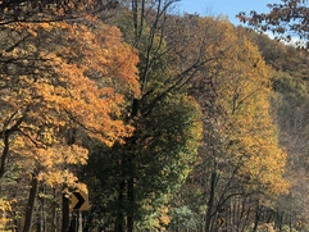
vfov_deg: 12.4
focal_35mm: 119
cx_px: 245
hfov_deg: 16.4
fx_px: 1063
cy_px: 181
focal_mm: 6.6
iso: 20
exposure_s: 1/169
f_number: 2.8
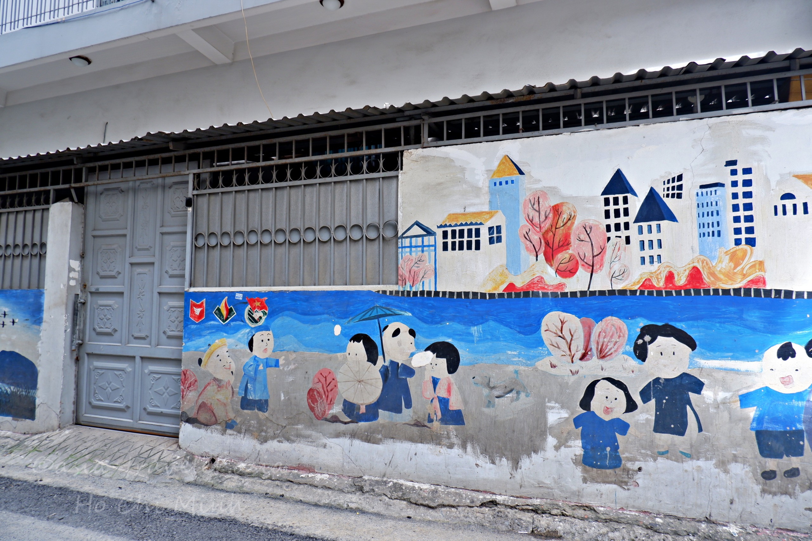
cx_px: 406
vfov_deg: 55.1
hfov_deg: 76.1
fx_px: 519
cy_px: 270
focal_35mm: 23
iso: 200
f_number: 5
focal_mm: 15
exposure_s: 1/125
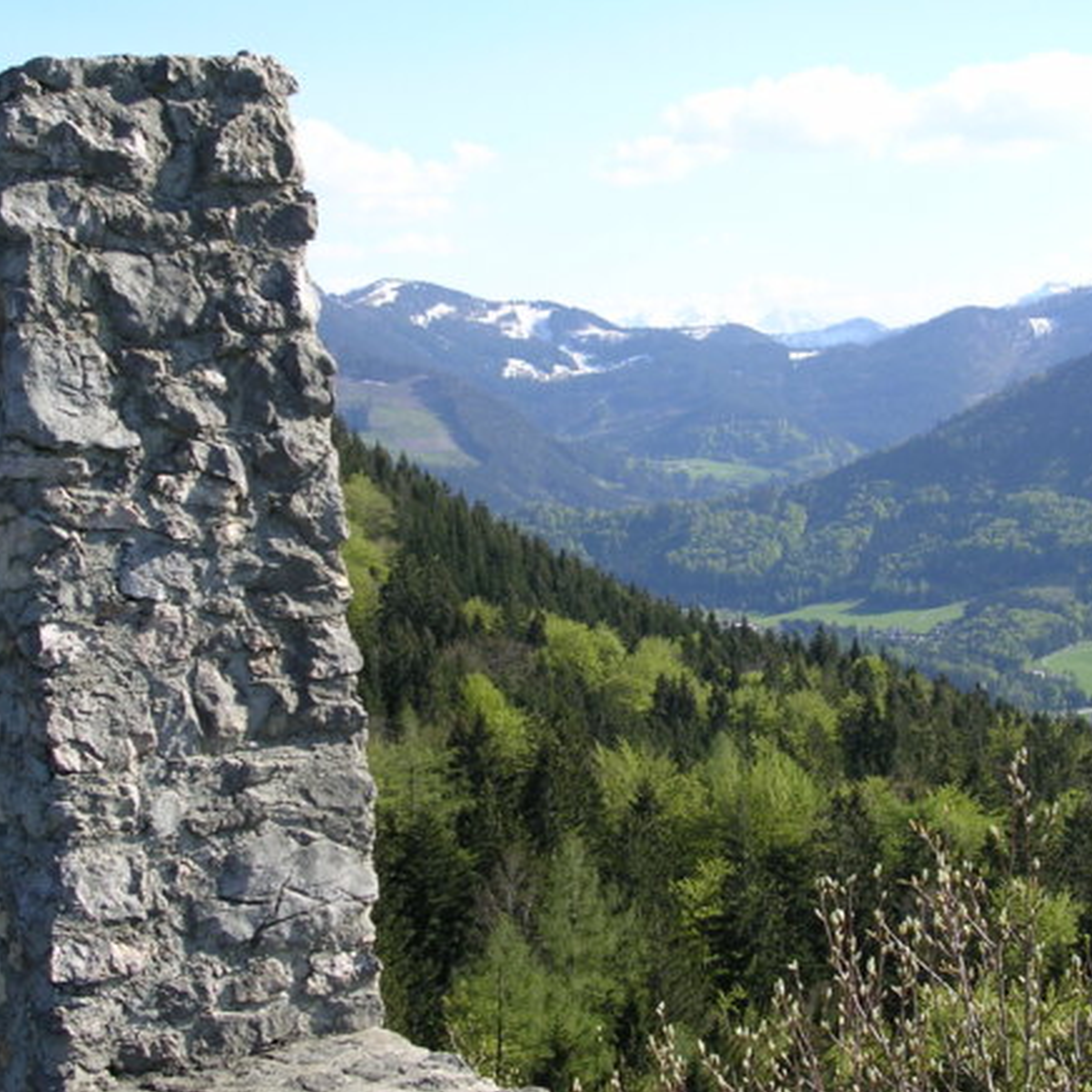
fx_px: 2677
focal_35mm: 75
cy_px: 543
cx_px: 682
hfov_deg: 23.0
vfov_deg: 23.1
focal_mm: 9.6
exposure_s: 1/470
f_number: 3.5
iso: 100
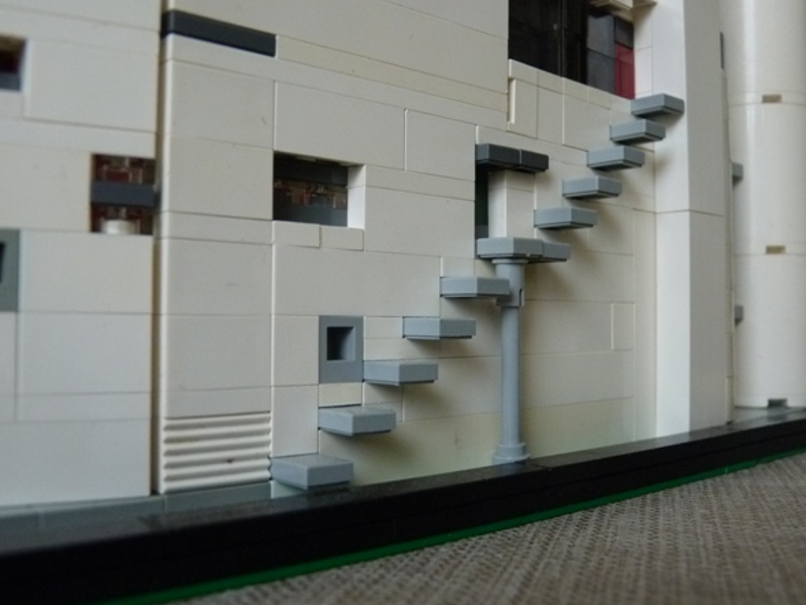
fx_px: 885
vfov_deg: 37.7
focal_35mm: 38
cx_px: 409
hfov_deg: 49.0
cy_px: 298
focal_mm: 6.2
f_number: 3
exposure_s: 1/30
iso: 400
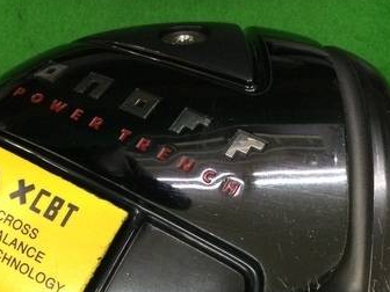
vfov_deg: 24.3
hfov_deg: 32.7
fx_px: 665
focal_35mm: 59
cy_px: 246
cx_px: 189
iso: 100
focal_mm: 3.3
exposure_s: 1/30
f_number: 2.4
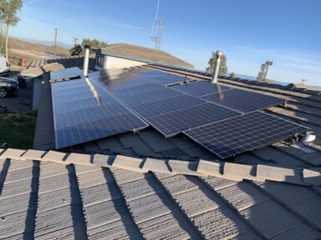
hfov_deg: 67.3
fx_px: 241
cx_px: 160
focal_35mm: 26
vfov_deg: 53.1
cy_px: 120
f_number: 1.8
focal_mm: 4.25
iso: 25
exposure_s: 1/1220
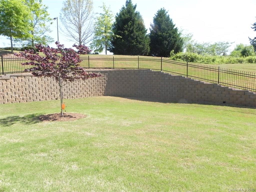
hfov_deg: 67.3
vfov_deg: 53.1
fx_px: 192
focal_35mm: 26
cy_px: 96
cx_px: 128
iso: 224
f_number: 5.6
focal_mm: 4.6
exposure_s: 1/328
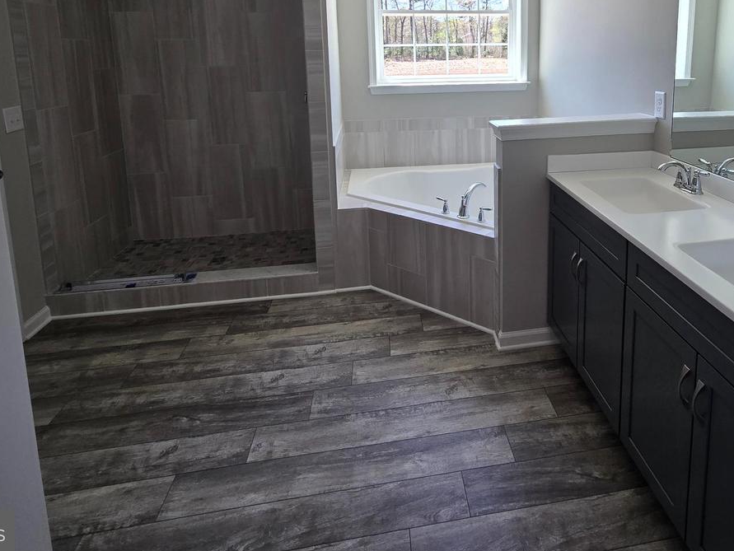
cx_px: 463
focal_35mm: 21
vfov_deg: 58.7
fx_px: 445
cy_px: 112
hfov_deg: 77.4
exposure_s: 1/120
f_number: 2.2
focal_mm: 2.2
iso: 50
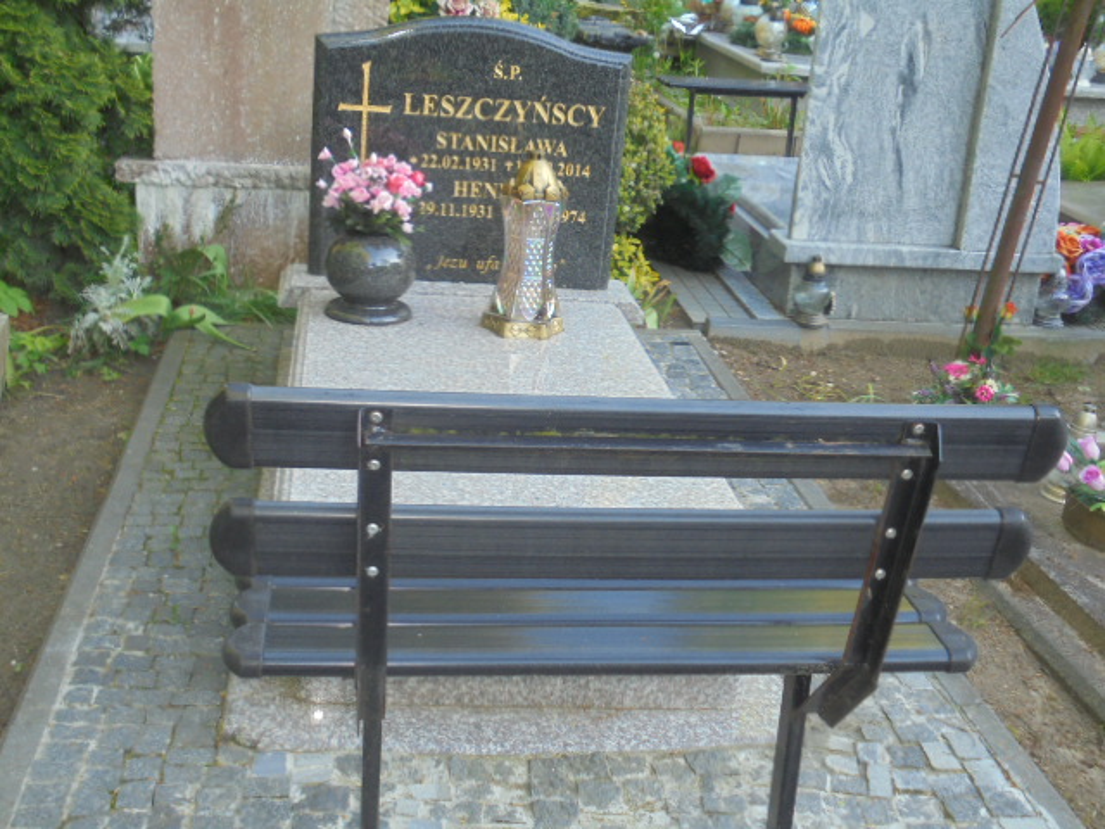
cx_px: 552
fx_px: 1373
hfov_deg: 43.9
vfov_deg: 33.6
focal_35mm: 43
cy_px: 414
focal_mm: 7.8
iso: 100
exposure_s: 1/30
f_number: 4.5
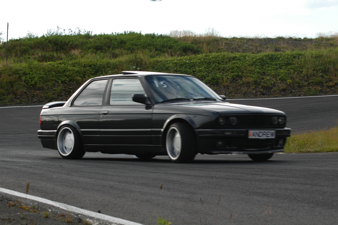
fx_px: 985
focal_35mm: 105
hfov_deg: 19.5
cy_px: 112
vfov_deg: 13.0
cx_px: 169
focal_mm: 70
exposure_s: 1/200
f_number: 7.1
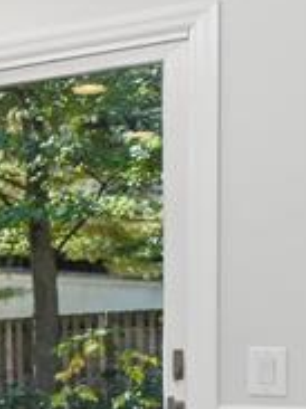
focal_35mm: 86
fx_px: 1015
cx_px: -590
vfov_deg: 22.3
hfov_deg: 11.3
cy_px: 355
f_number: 8
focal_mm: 16
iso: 400
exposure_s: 1/50
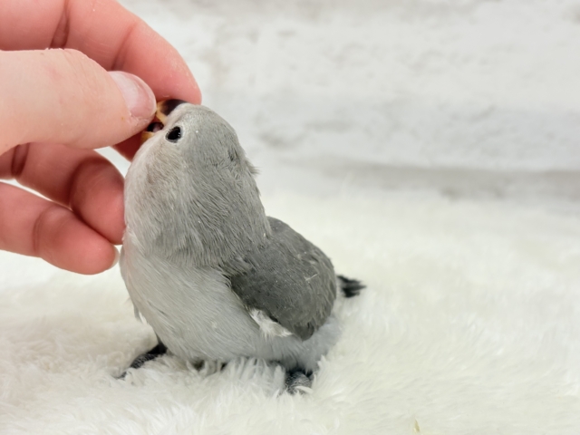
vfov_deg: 28.0
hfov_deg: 36.8
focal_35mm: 52
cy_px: 218
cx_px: 290
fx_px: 871
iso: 80
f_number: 1.6
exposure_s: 1/100
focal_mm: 5.96
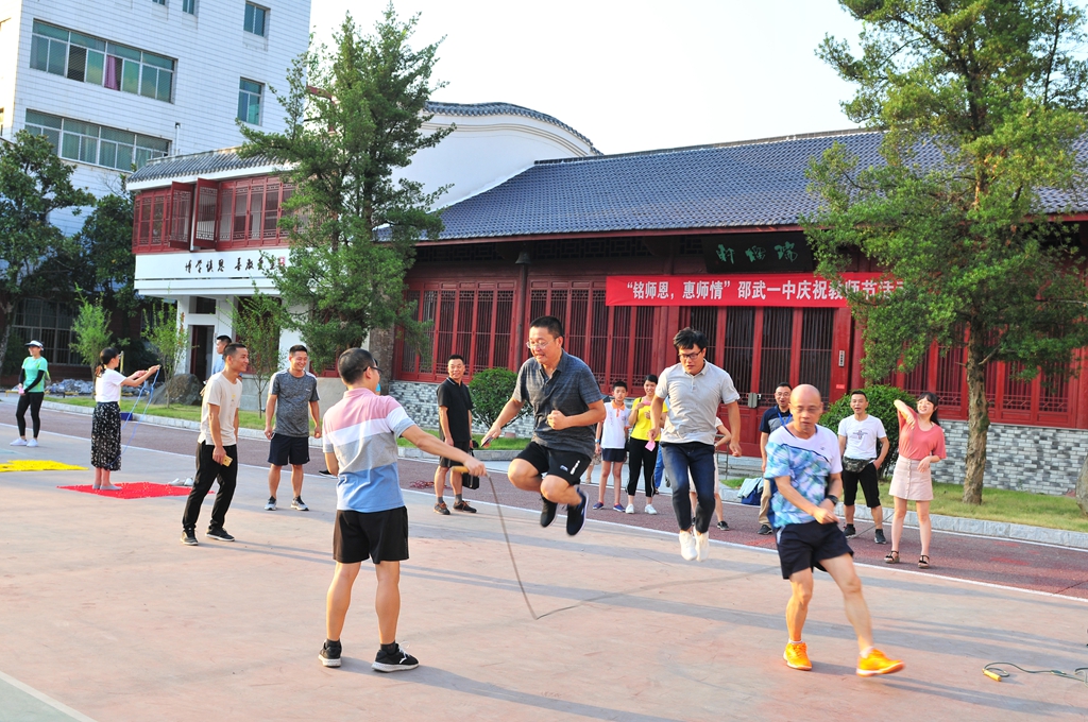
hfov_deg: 53.2
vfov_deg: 36.8
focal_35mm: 36
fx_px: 1087
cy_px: 361
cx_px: 544
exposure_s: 1/125
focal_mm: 24
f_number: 5.6
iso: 200
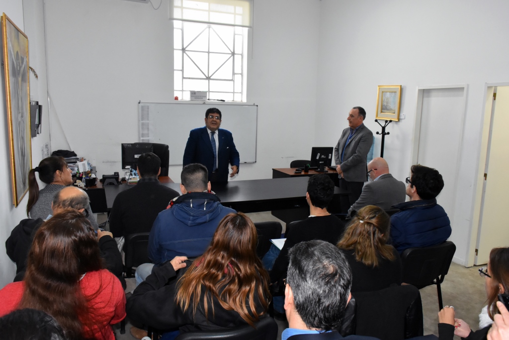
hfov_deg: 67.4
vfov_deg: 47.9
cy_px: 170
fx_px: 382
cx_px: 254
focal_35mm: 27
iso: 3200
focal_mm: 18
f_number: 7.1
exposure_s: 1/125
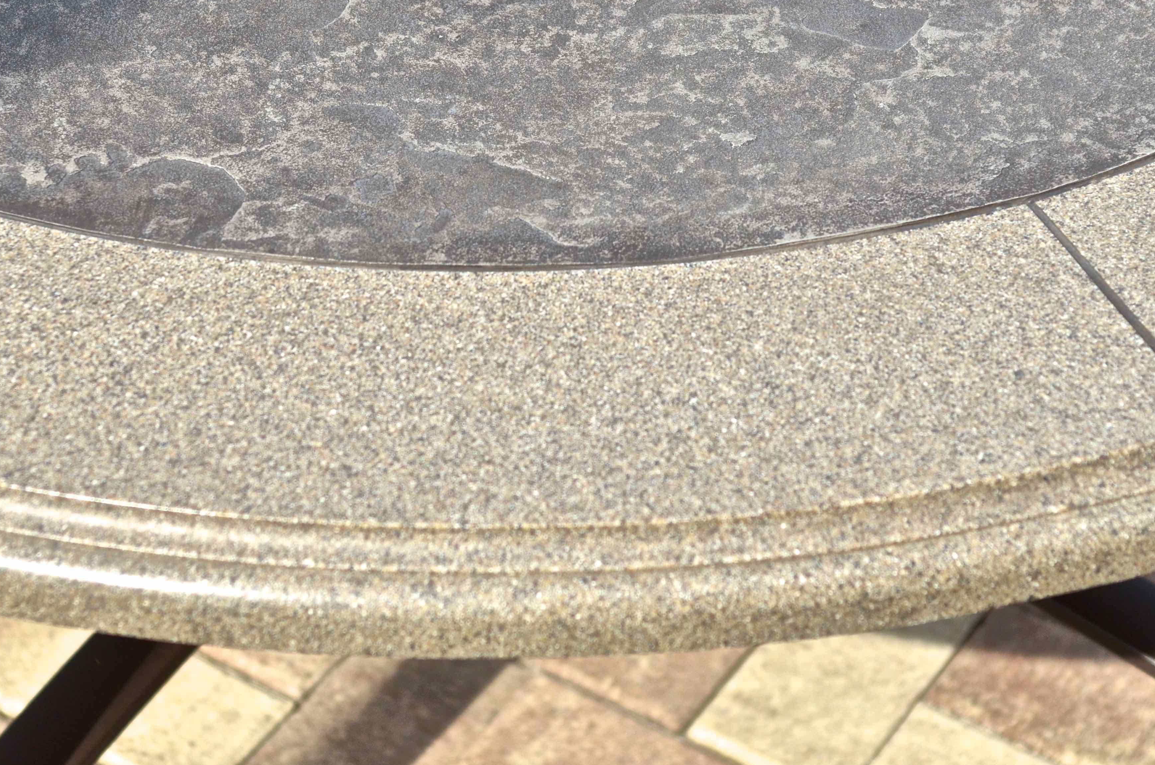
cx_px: 494
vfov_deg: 12.8
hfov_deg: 19.3
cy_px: 242
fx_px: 3394
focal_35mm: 106
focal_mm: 50
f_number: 5
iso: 400
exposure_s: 1/1600
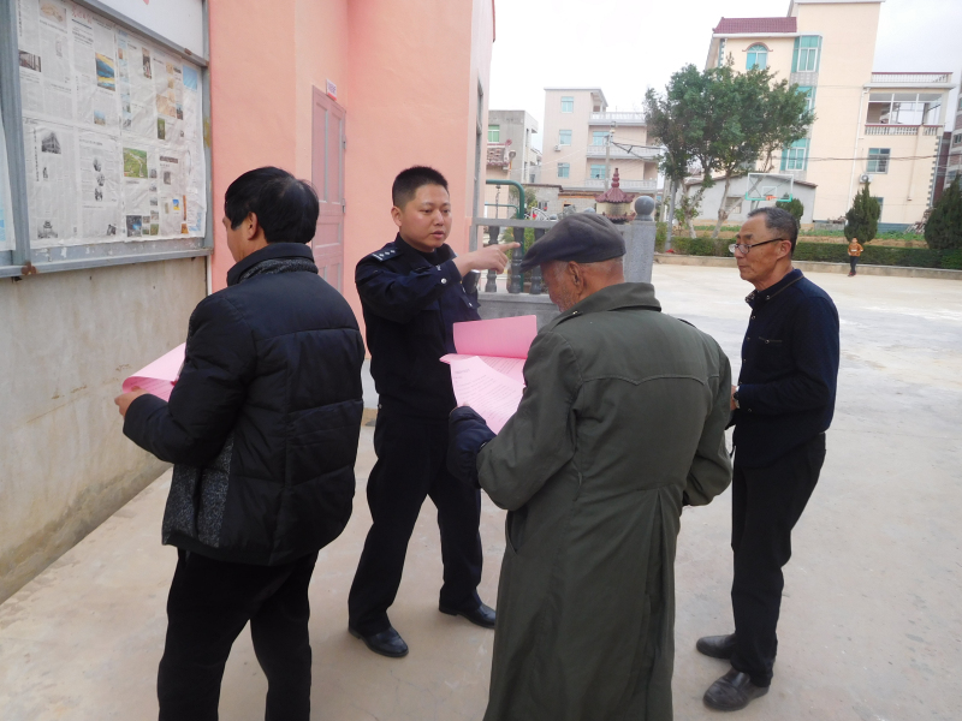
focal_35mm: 25
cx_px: 481
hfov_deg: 69.4
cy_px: 360
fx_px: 695
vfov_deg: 54.9
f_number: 3.4
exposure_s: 1/250
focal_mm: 4.5
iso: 125
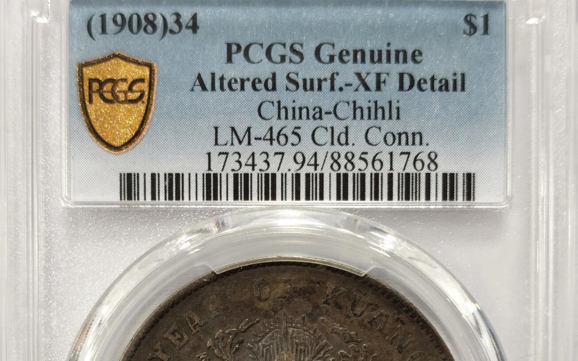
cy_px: 325
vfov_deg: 16.3
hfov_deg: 26.2
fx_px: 1244
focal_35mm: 79
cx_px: 285
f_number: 16
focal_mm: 5.56
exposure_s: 1/100
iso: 125
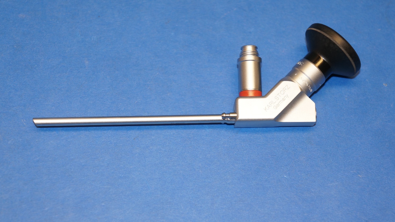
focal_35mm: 82
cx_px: 198
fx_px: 859
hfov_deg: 25.9
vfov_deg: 14.7
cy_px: 111
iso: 400
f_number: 5
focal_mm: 52
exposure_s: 1/60
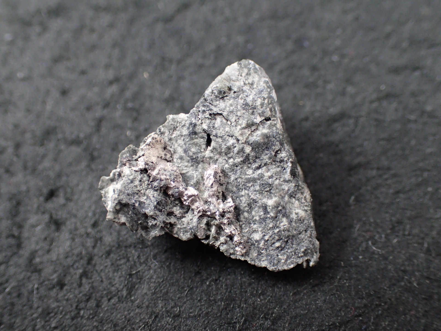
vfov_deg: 31.5
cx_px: 220
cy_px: 166
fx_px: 586
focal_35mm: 46
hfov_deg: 41.2
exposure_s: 1/200
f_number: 3.1
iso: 500
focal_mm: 8.41
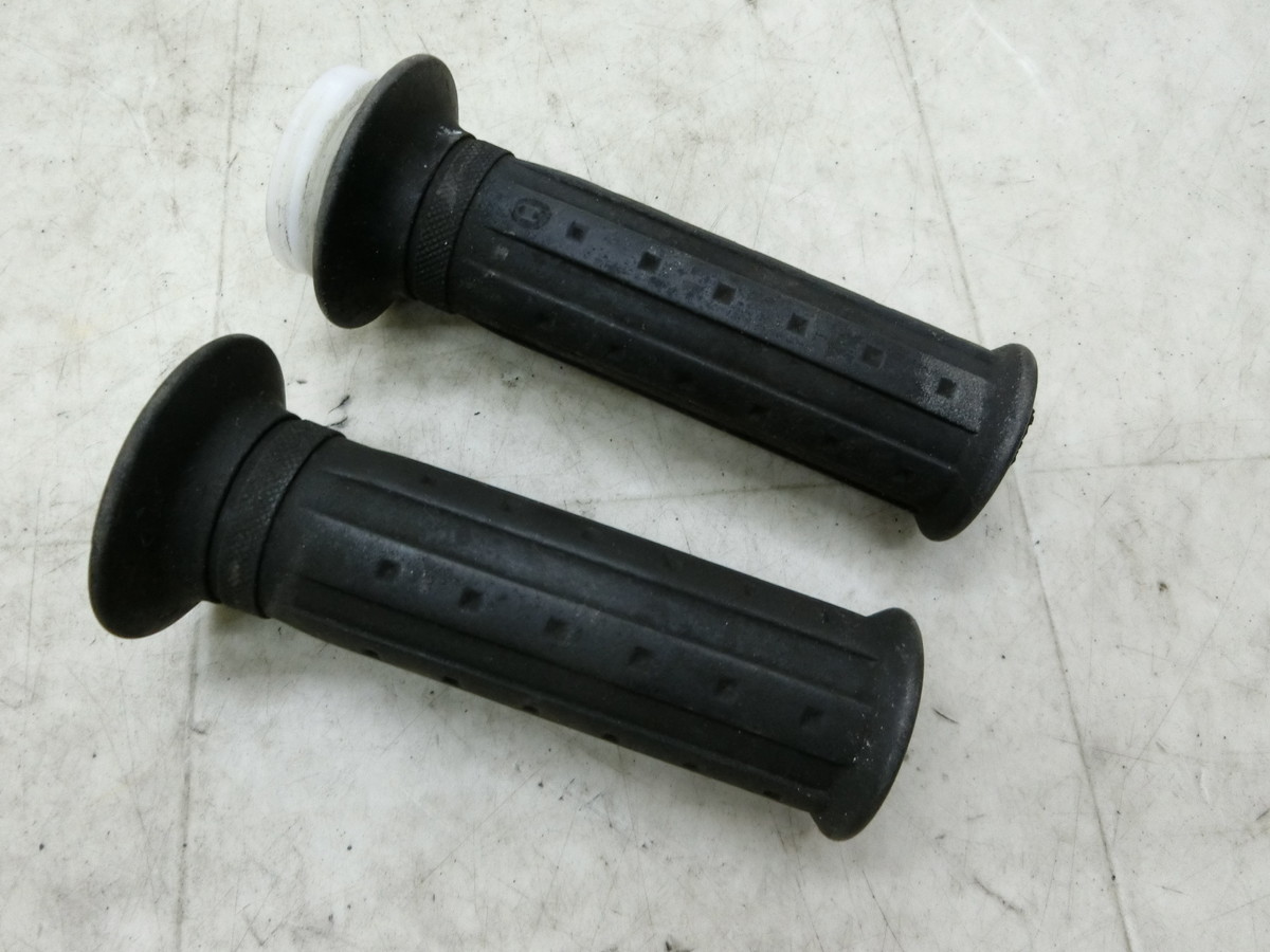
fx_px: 917
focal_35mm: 25
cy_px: 476
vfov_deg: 54.9
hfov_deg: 69.4
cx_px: 635
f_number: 3.5
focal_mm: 4.5
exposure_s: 1/60
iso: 400
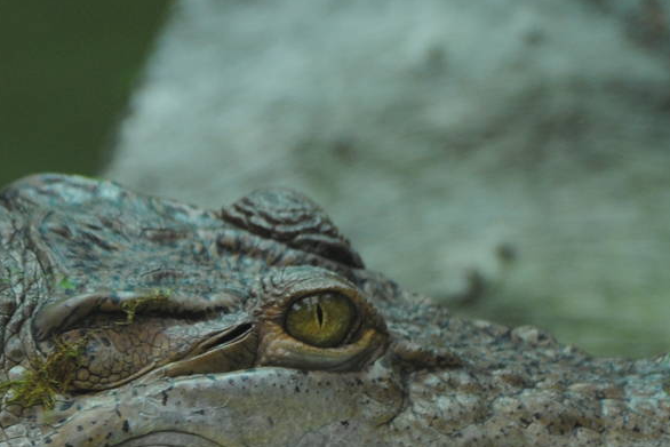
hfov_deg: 5.3
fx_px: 7248
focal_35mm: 389
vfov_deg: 3.5
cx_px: 102
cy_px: 452
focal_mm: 95
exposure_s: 1/200
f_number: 4.5
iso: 200
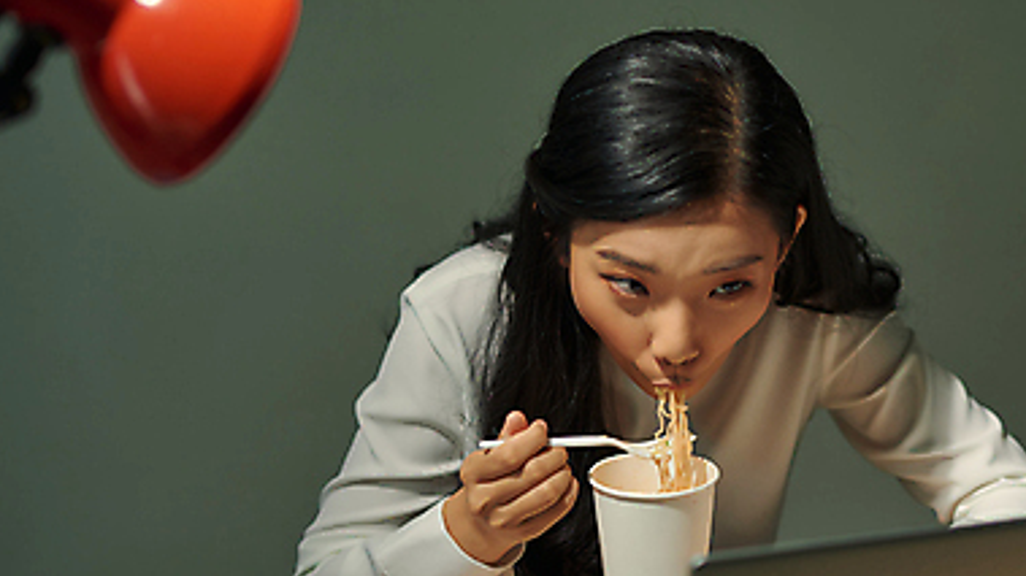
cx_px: 642
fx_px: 2258
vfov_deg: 14.5
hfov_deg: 25.5
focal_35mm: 83
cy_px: 381
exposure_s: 1/320
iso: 100
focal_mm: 50
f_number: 1.8
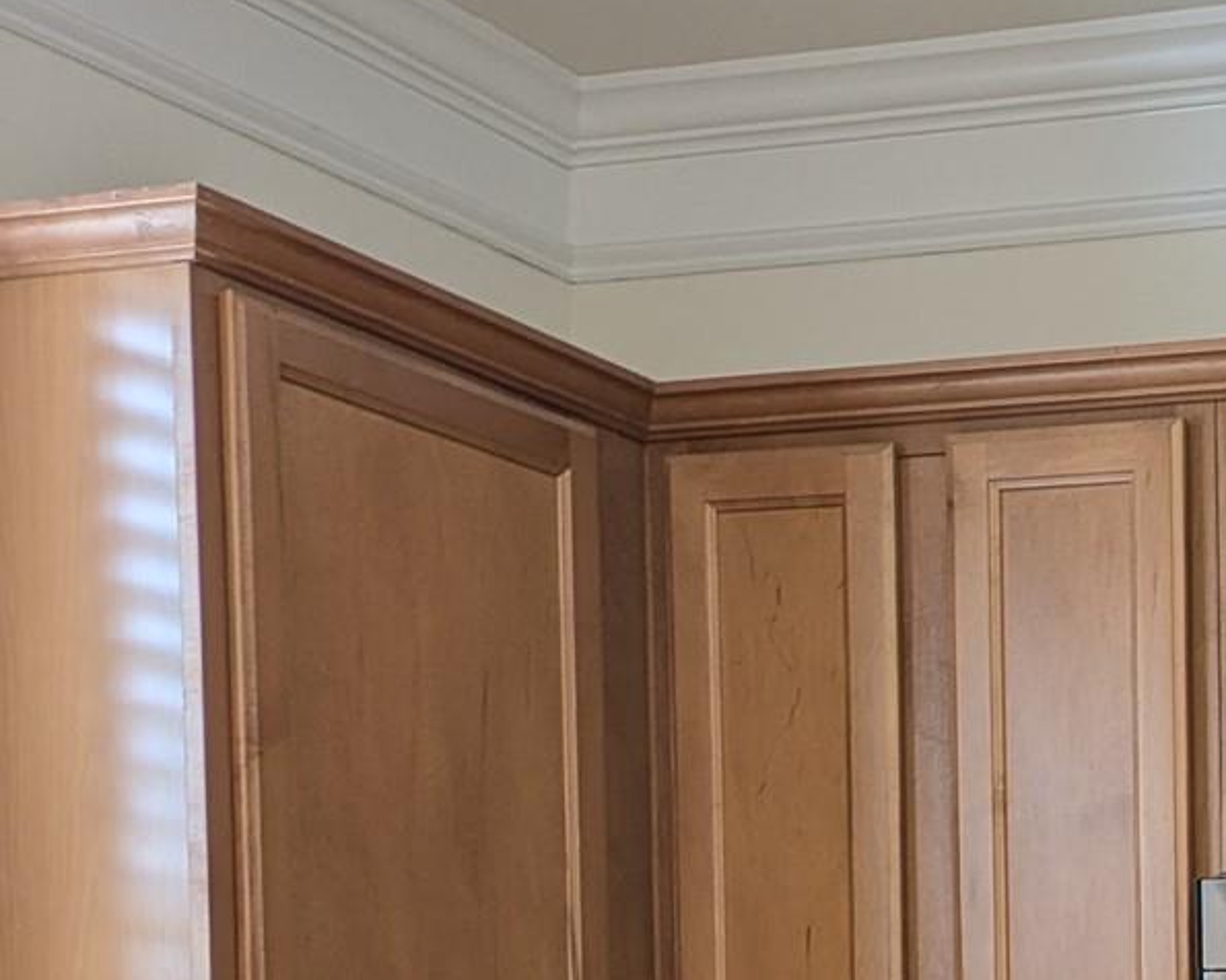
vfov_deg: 17.0
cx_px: 1679
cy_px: 1330
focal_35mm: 84
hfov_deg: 20.4
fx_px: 3048
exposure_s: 1/120
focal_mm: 5.43
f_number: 1.89
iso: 73
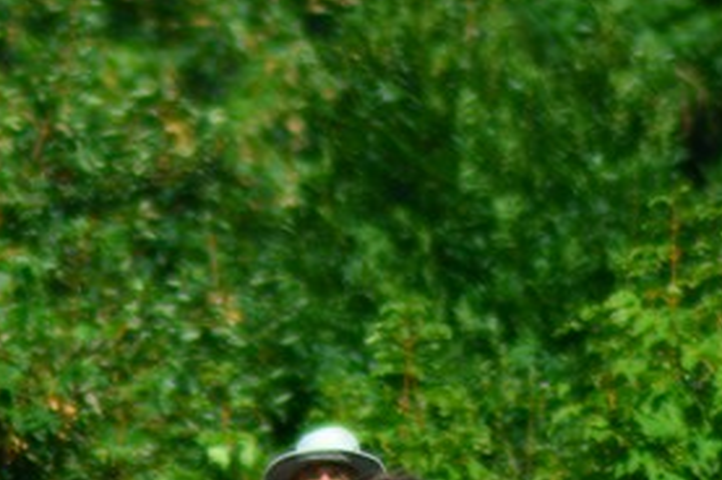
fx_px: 28926
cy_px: 727
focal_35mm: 1444
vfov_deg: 0.9
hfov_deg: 1.4
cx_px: 133
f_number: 5
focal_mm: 260
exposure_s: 1/1250
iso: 200
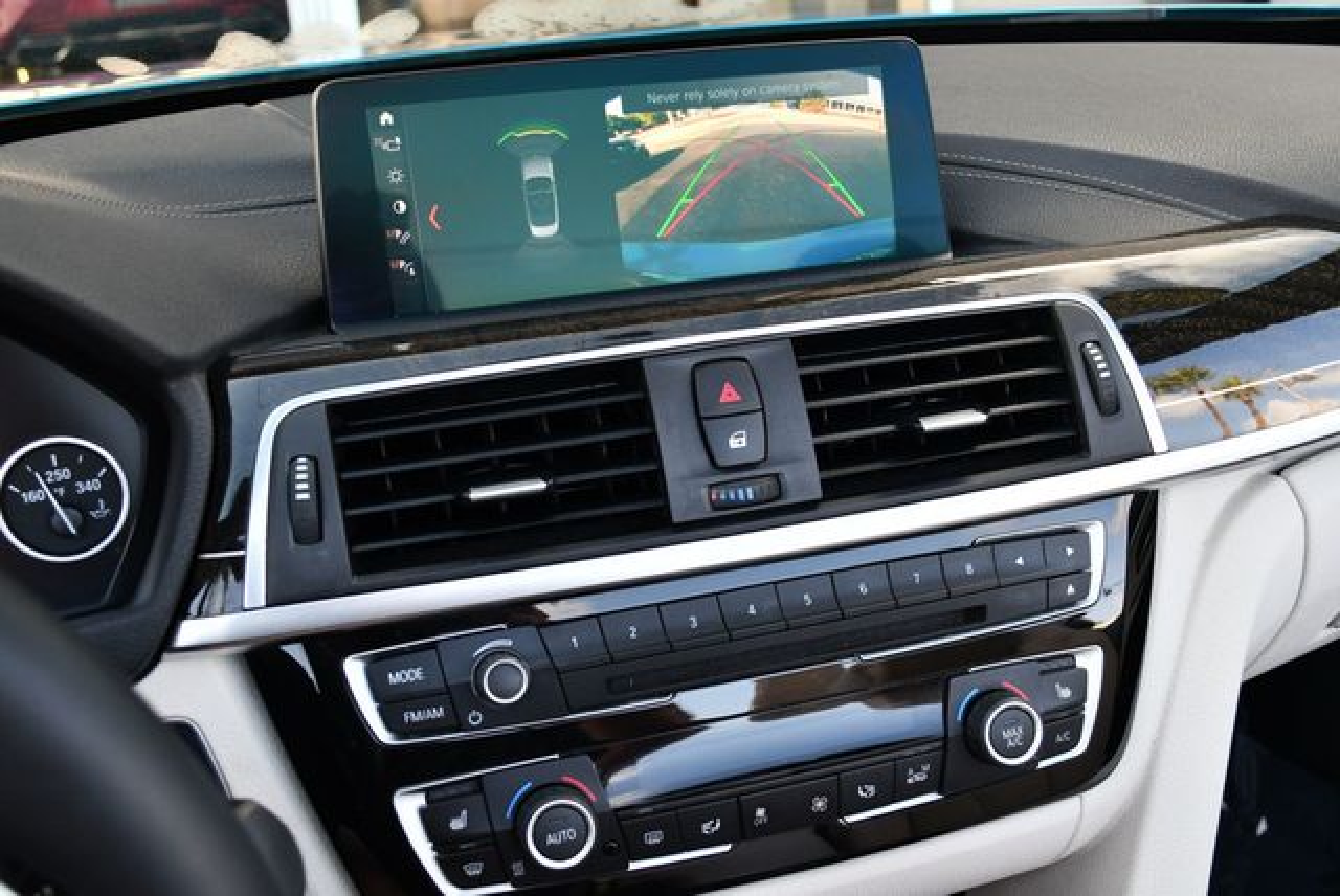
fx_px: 1341
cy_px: 448
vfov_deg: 36.9
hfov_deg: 53.1
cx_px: 670
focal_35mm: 36
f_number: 4
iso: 400
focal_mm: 18
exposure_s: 1/250
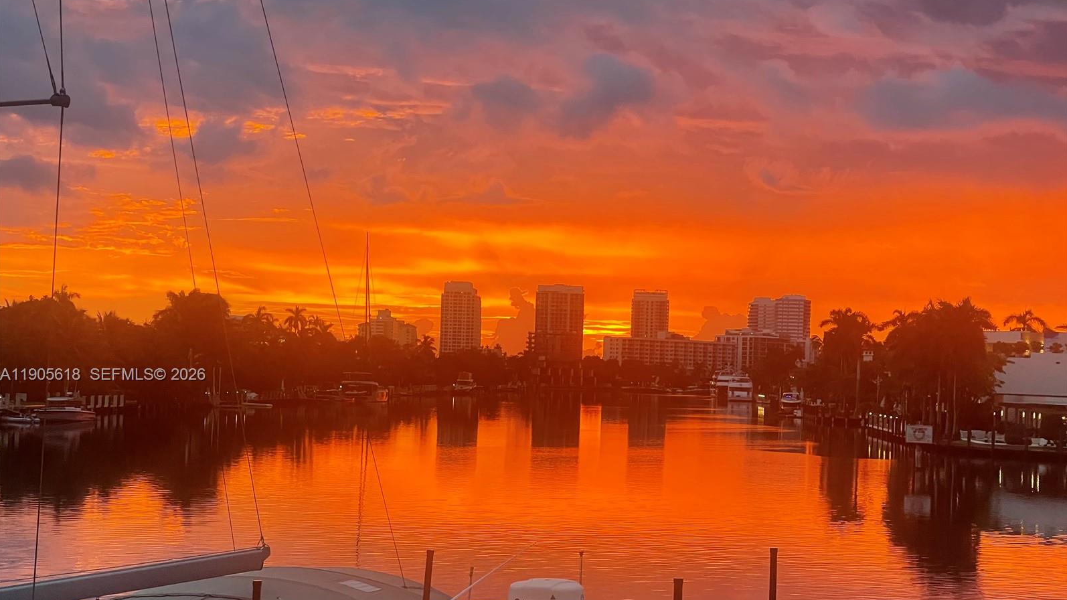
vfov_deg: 17.2
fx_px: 1980
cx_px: 533
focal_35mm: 70
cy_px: 376
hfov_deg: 30.2
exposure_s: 1/99
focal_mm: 7.5
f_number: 2.2
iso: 160
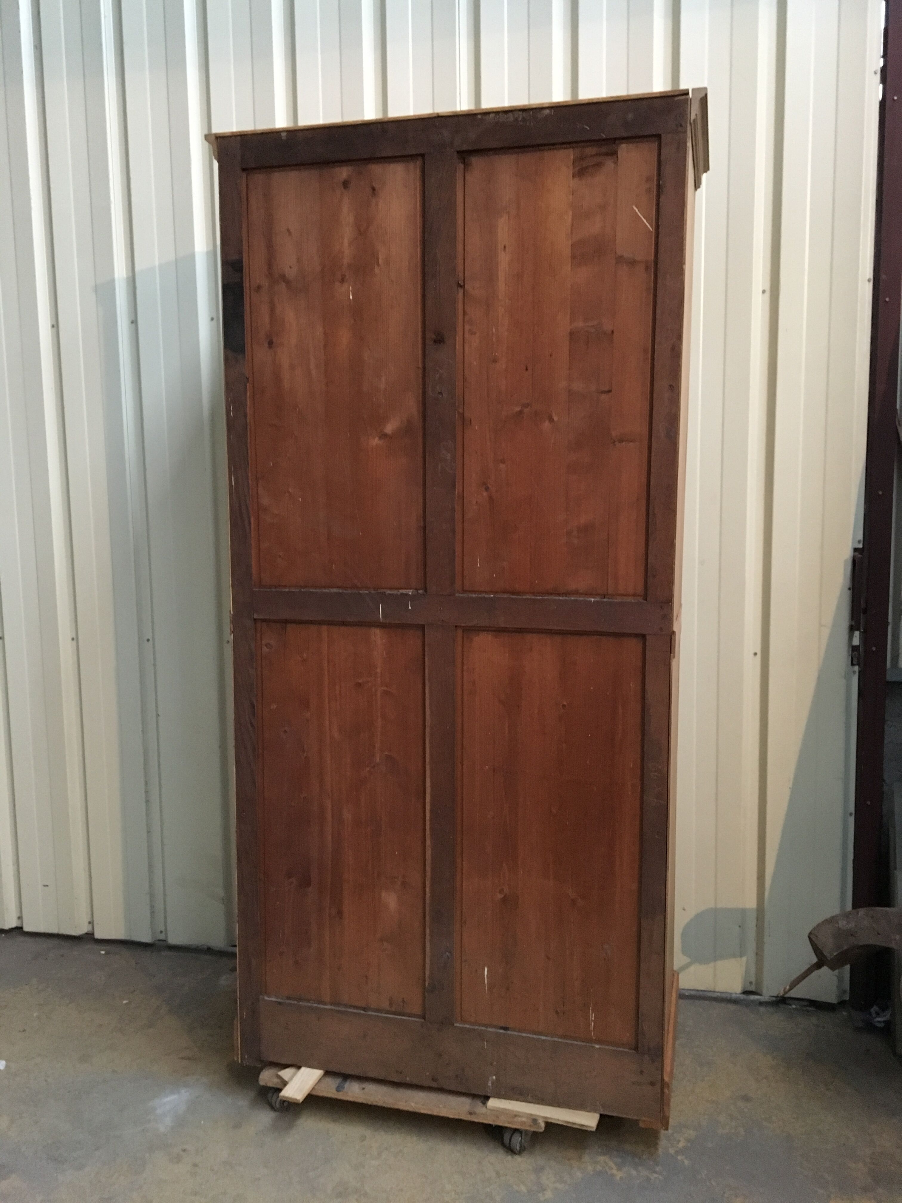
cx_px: 451
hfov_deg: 48.2
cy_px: 602
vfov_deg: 61.7
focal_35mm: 29
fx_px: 1008
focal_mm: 4.15
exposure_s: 1/17
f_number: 2.2
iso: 250
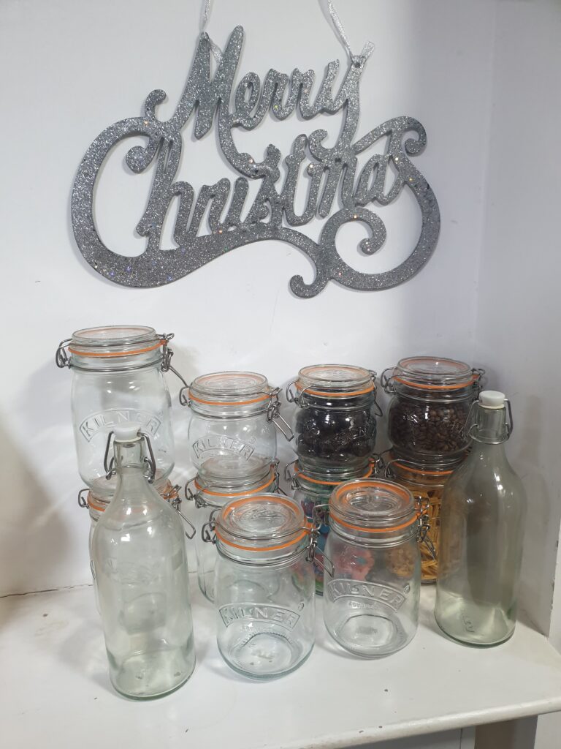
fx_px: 562
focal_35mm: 26
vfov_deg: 67.3
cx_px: 280
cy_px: 374
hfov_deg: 53.1
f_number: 2.4
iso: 250
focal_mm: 4.3
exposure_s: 1/50
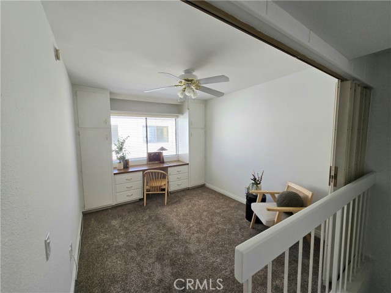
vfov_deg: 89.9
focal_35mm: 13
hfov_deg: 106.2
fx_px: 147
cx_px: 196
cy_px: 146
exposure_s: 1/185
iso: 50
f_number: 2.2
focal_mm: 2.2
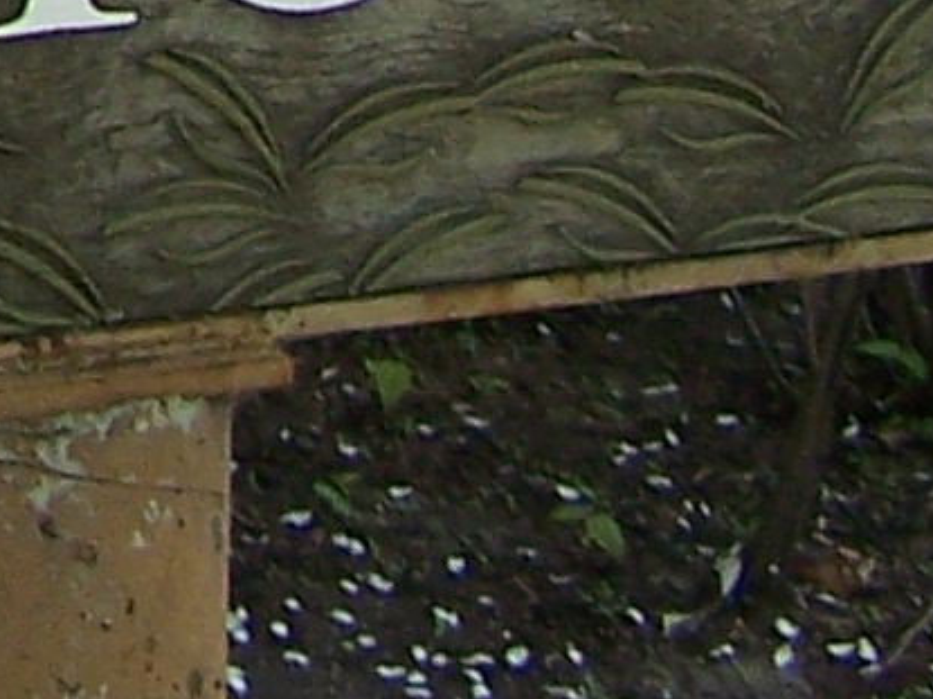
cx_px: -1108
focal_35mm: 236
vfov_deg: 5.8
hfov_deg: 7.9
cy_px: -1409
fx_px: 6359
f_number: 2.8
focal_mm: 6.3
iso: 80
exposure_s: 1/250
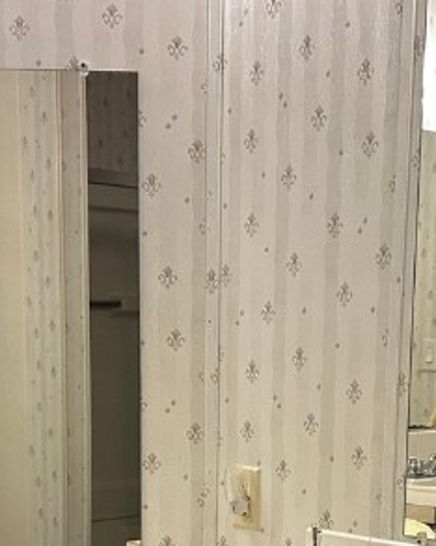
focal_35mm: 82
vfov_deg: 22.1
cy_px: 587
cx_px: 259
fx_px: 1324
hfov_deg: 18.7
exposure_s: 1/120
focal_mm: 6.86
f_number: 1.78
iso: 200
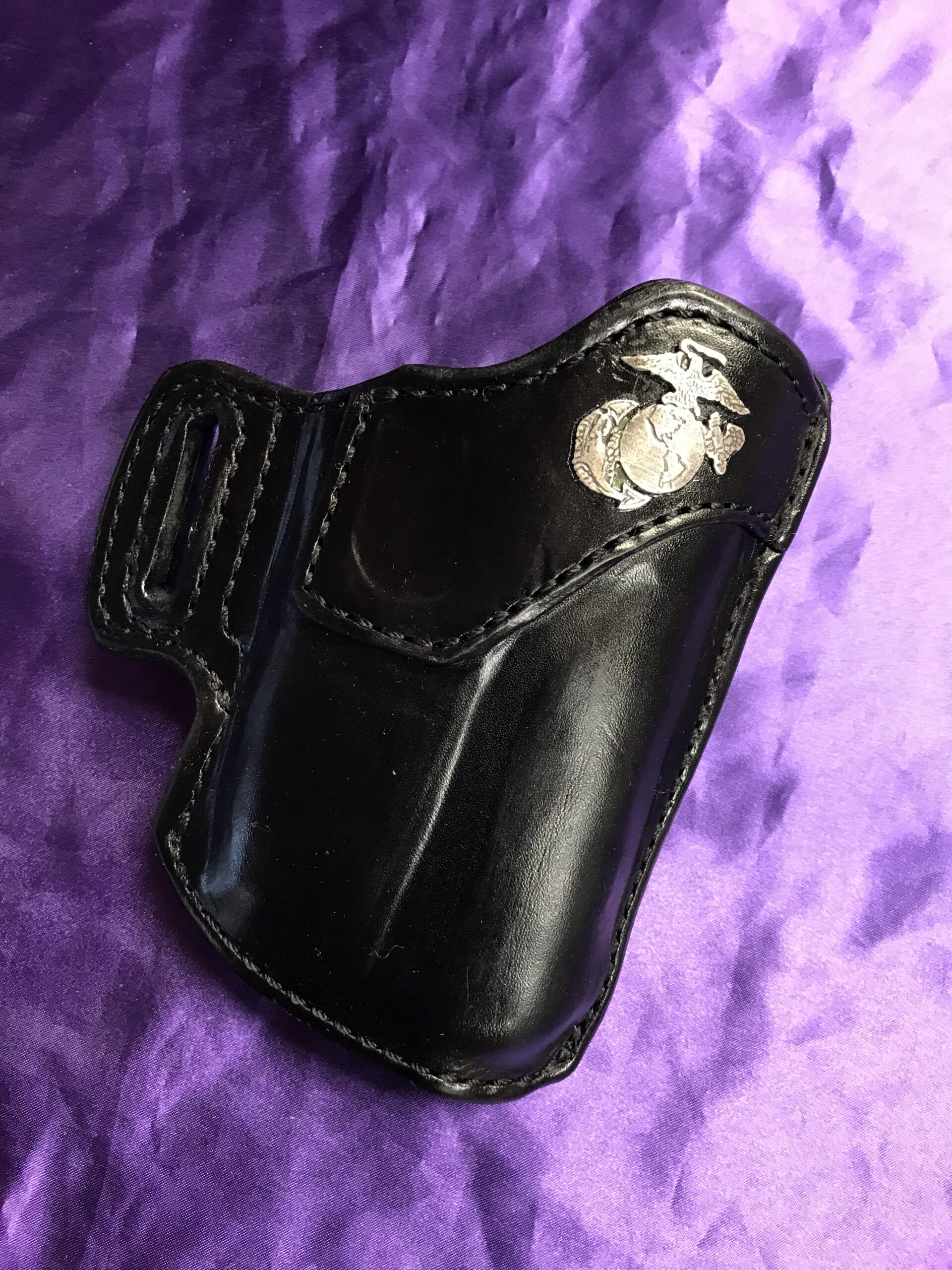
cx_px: 476
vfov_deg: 63.4
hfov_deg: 49.7
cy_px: 635
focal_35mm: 28
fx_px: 1027
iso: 40
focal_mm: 3.99
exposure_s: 1/15
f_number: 1.8
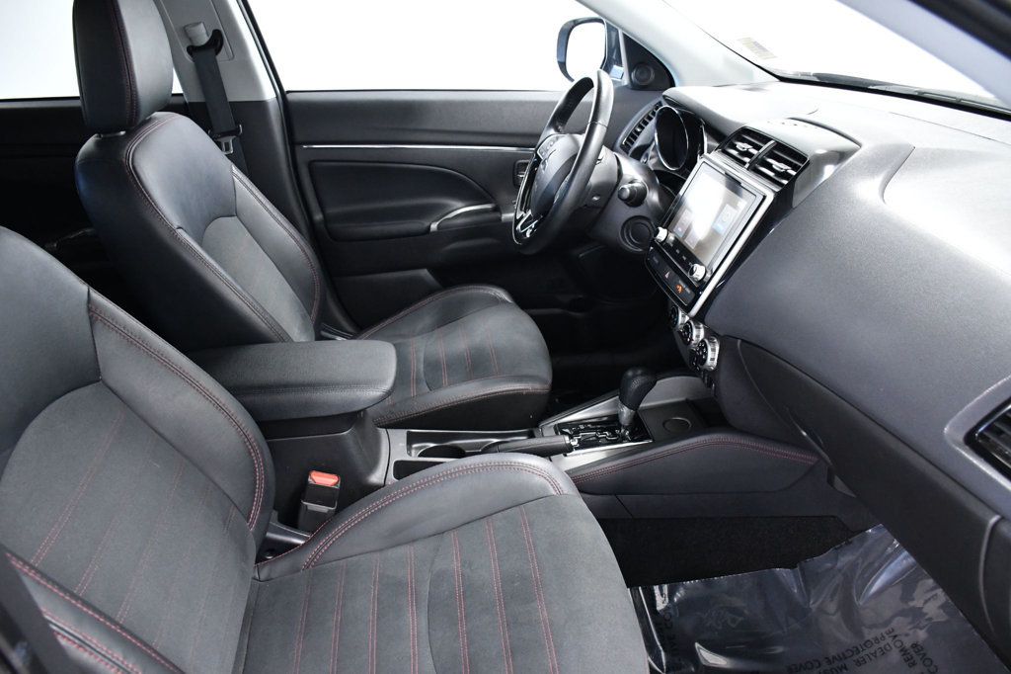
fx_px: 758
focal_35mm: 27
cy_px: 337
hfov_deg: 67.4
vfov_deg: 47.9
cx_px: 506
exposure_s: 1/80
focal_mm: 18
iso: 2500
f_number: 4.5
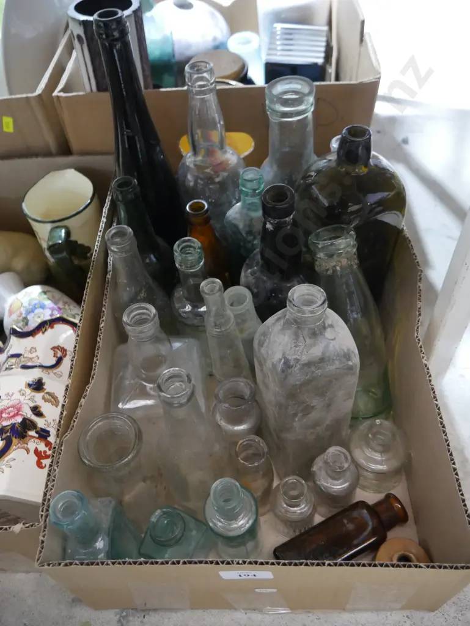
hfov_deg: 49.8
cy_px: 313
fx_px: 506
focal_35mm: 28
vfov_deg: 63.4
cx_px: 235
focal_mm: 14
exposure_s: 1/50
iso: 3200
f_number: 3.5
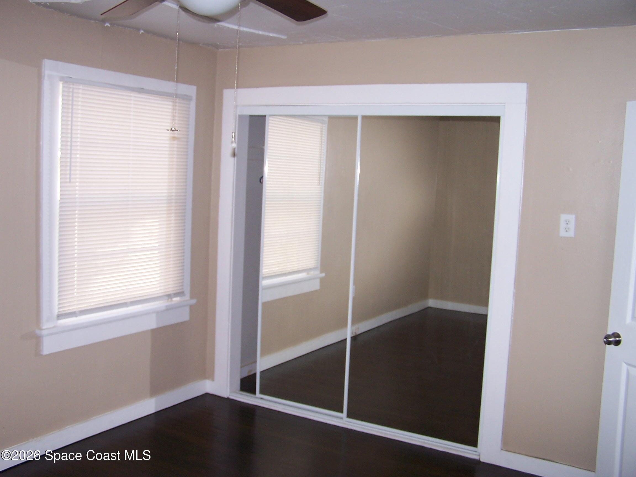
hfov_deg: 49.0
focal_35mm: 38
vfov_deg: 37.7
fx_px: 698
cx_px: 318
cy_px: 238
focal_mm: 6.3
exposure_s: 1/60
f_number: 2.8
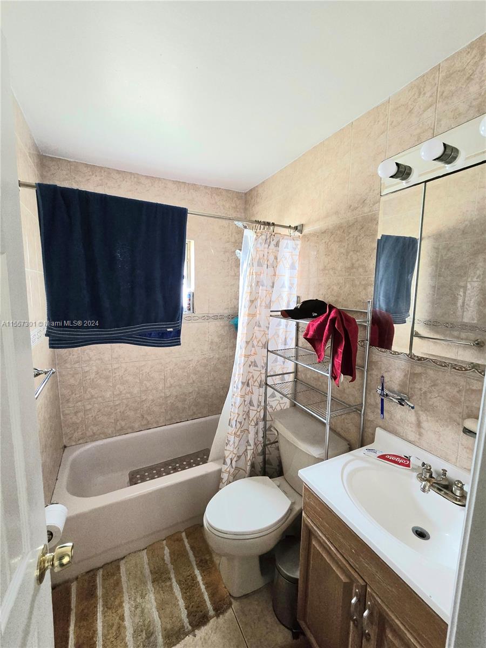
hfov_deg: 89.9
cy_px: 324
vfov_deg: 106.2
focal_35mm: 13
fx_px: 243
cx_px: 243
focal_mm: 2.2
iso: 800
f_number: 2.2
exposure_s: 1/60.2
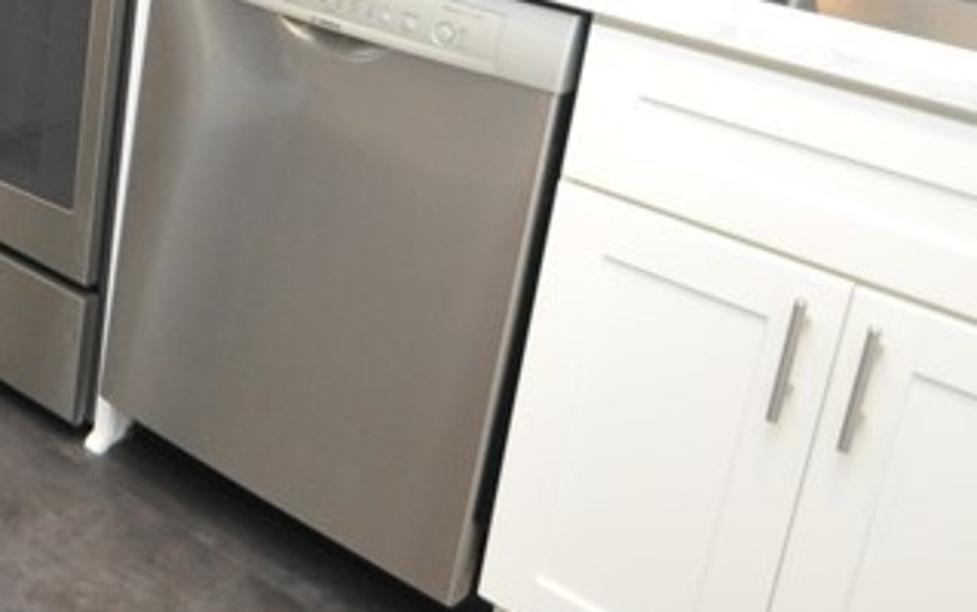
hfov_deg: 34.1
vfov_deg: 23.5
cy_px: -52
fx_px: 1386
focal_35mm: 52
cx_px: -77
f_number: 4
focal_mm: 10
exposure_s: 1/60
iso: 800
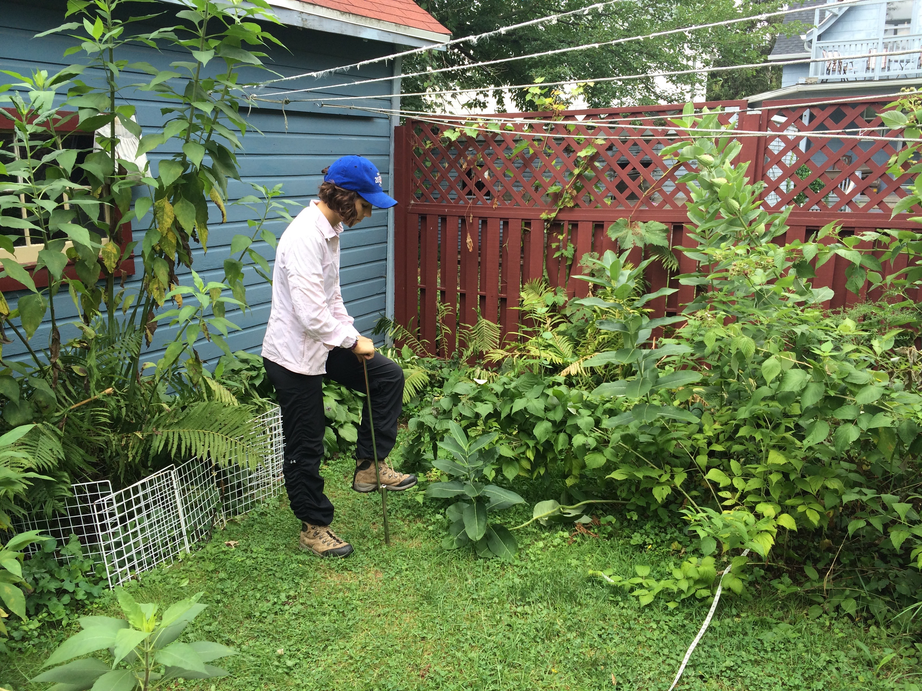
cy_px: 346
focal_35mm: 30
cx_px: 461
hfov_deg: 60.0
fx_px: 799
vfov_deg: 46.8
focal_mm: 4.12
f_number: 2.2
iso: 32
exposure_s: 1/233
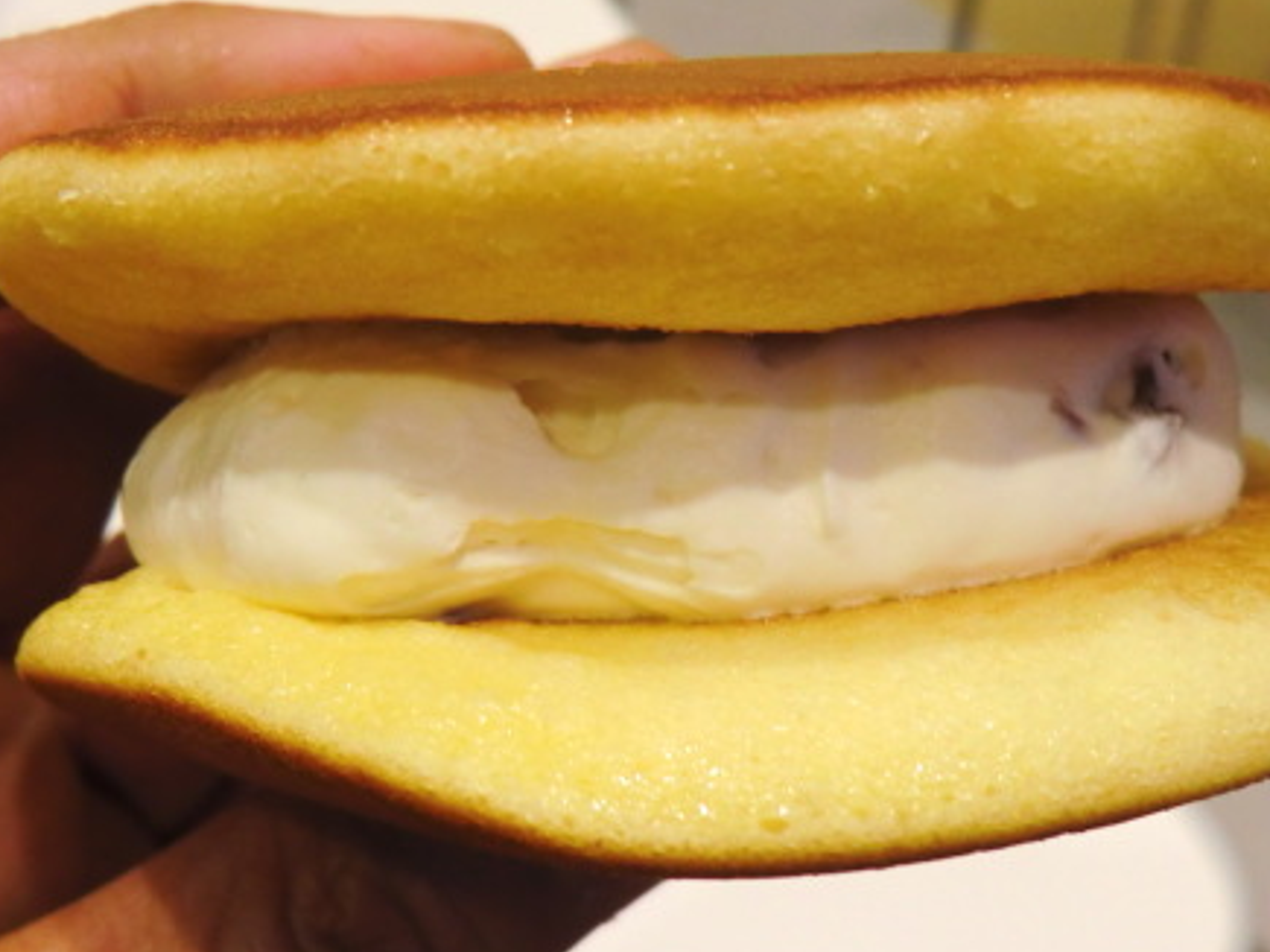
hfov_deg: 38.1
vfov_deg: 29.1
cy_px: 520
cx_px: 712
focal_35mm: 50
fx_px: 1834
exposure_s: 1/60
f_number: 3.6
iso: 250
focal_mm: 6.1
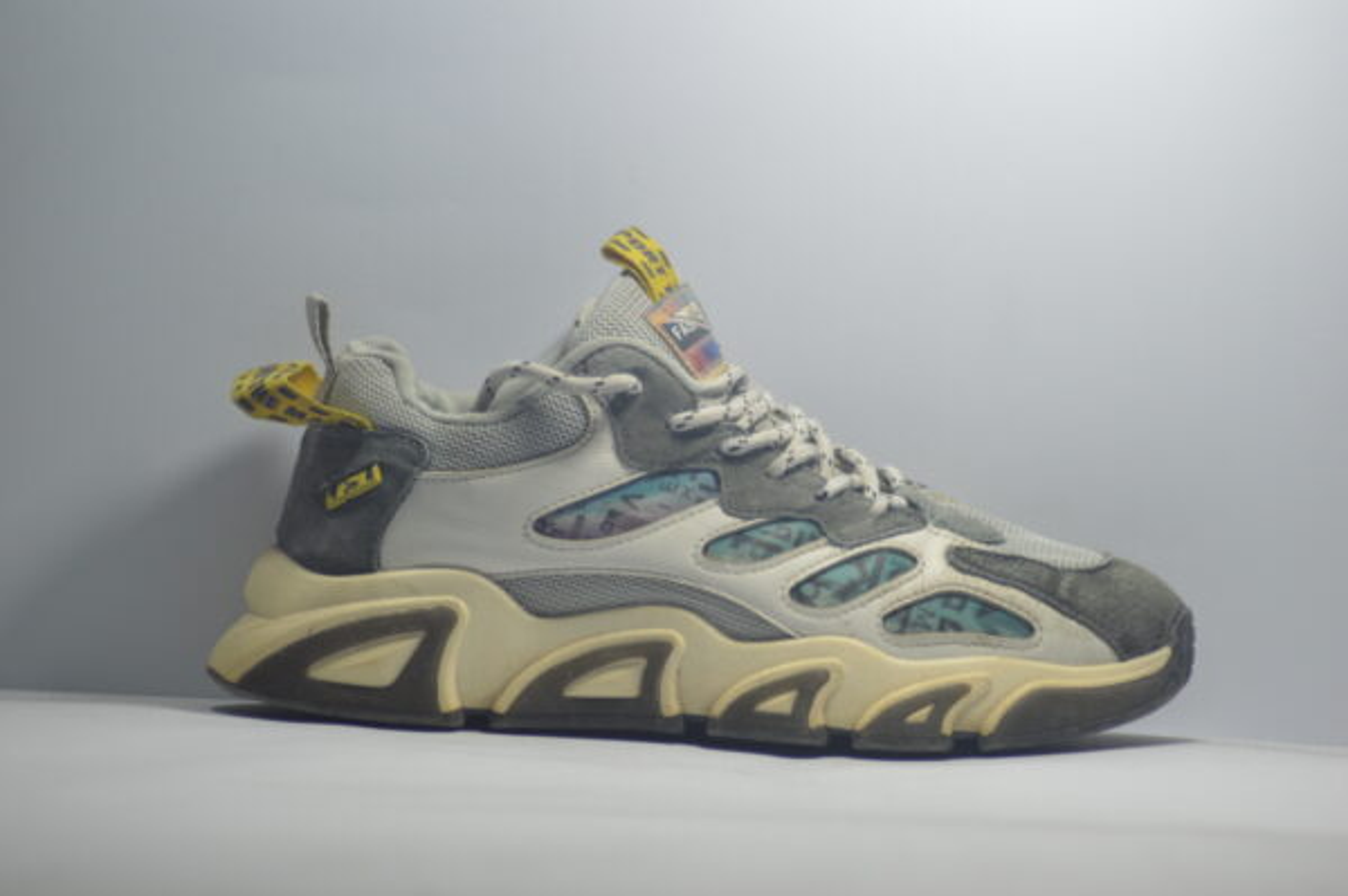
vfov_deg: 6.8
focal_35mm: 202
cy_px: 448
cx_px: 674
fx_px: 7576
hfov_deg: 10.2
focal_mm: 135
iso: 400
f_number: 4.2
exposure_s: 1/200
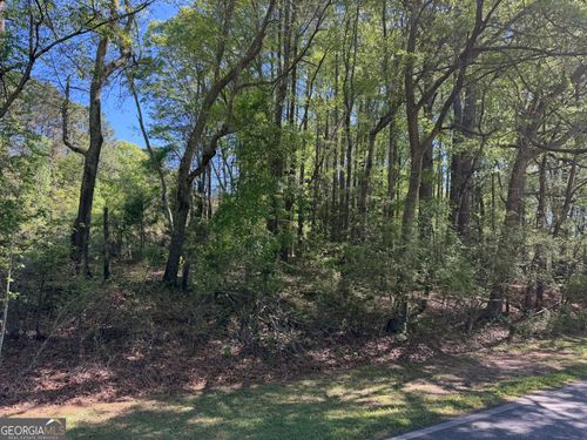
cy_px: 220
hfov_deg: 71.6
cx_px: 294
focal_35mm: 24
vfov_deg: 56.8
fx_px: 407
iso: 100
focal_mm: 6.76
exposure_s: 1/428
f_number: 1.78
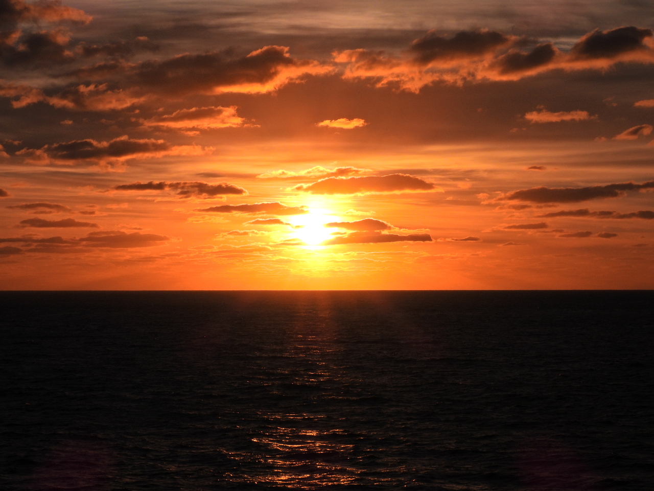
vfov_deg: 17.4
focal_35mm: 85
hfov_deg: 23.0
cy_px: 246
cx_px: 327
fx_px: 1606
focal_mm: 15.2
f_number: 8
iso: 100
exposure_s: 1/2000
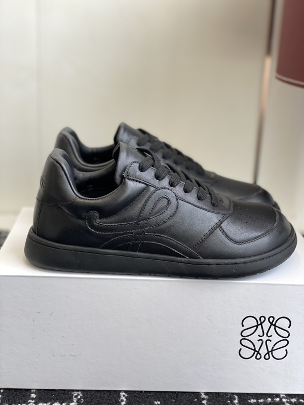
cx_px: 152
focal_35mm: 52
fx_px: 609
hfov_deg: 28.0
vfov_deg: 36.8
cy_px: 202
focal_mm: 6
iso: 32
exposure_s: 1/122
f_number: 2
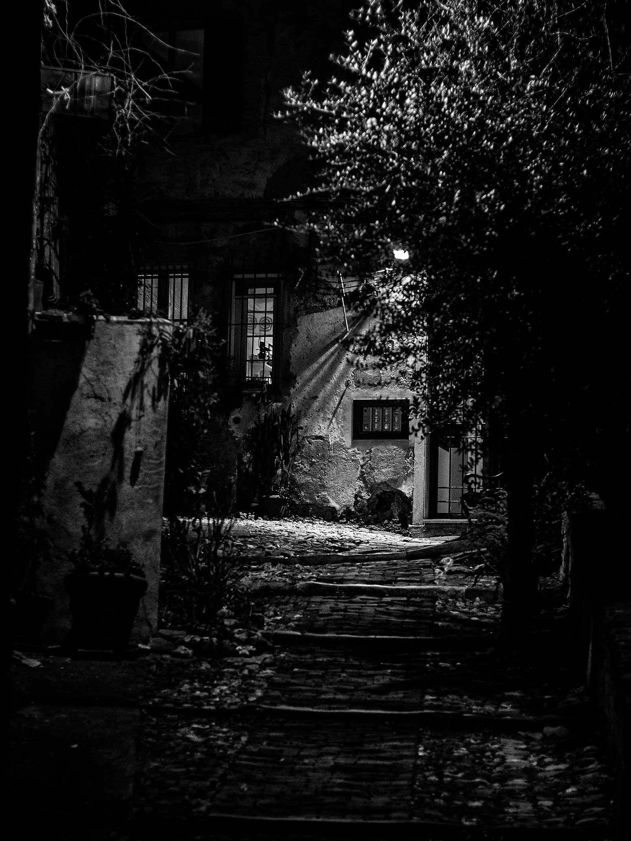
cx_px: 316
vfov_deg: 23.8
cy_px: 443
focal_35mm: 82
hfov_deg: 18.0
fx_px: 1993
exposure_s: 1/60
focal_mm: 50
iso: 250
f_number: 2.2
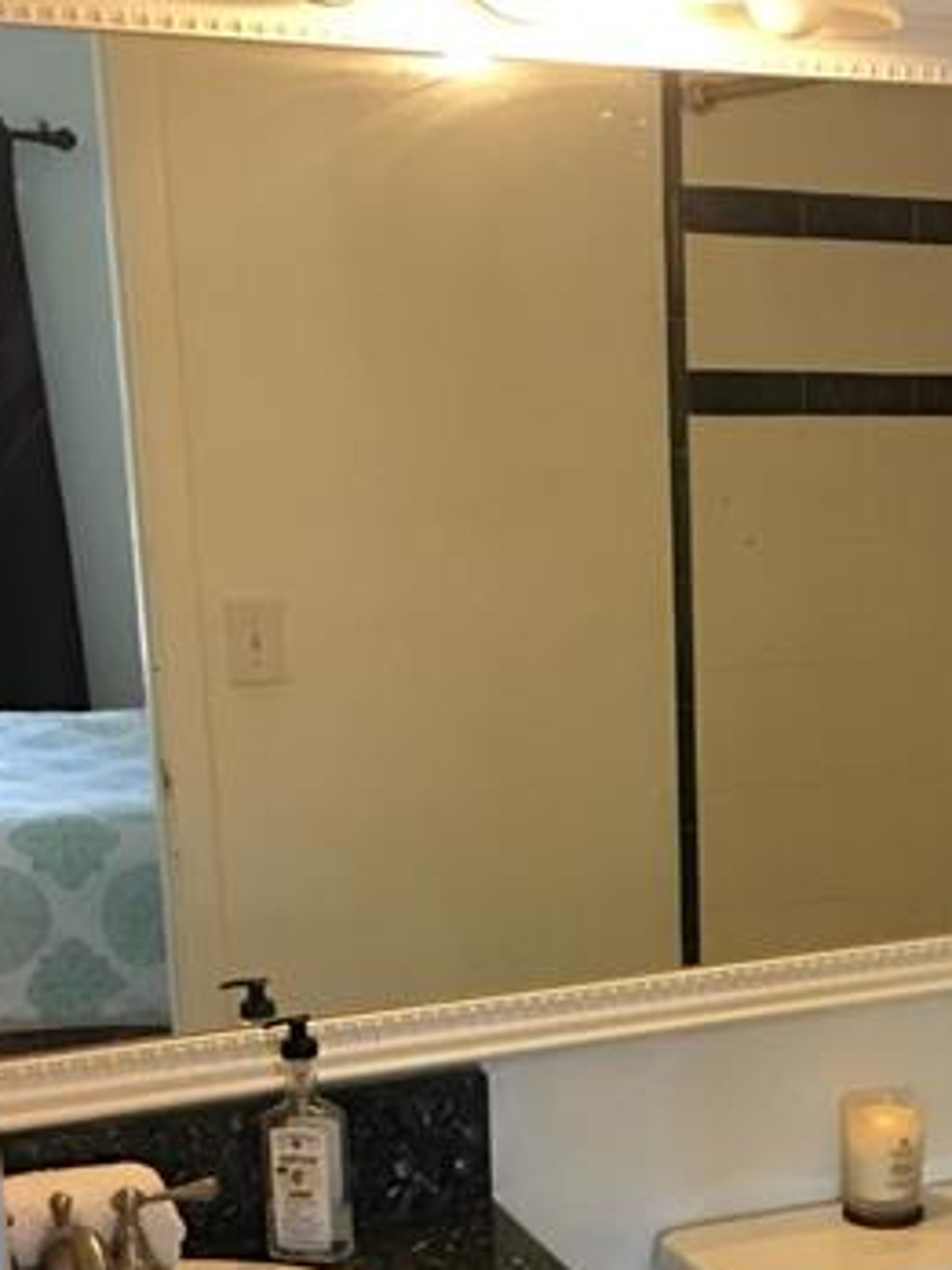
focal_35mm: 64
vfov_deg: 29.6
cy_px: 1022
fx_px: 2347
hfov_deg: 21.9
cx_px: 996
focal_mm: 4.15
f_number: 2.2
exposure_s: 1/15
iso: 100
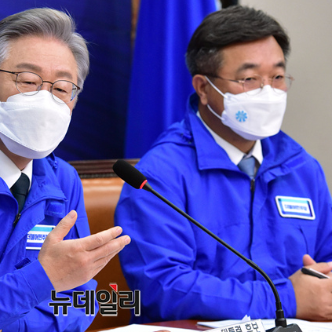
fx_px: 1704
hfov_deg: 11.1
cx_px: 93
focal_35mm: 157
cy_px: 165
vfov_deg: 11.1
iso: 4000
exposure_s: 1/320
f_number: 5.6
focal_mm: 122
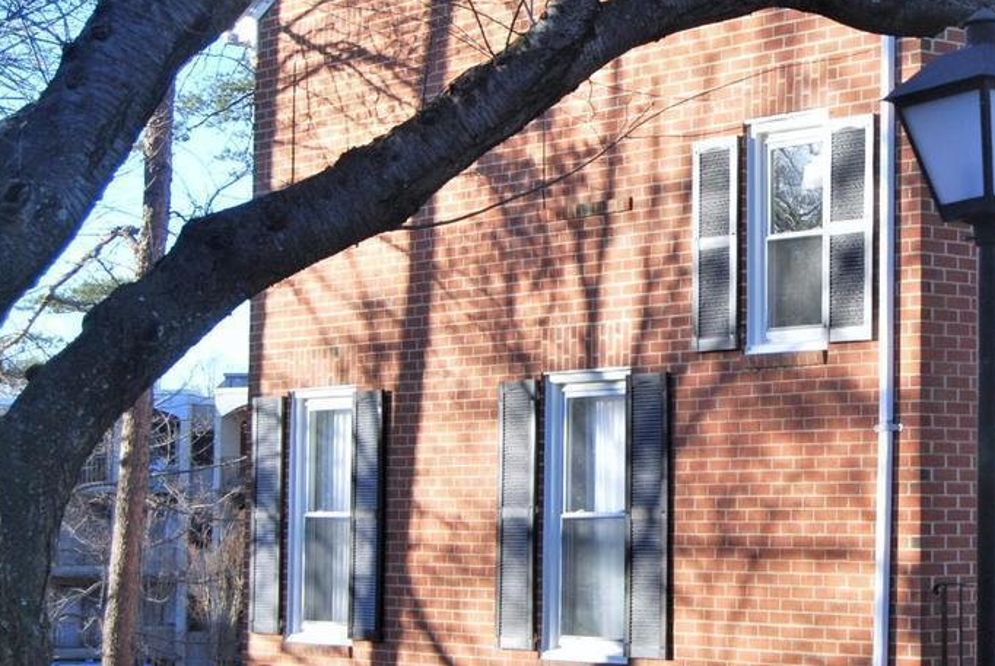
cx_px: 900
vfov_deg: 14.4
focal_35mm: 95
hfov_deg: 21.0
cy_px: 286
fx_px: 2630
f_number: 5.6
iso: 125
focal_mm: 30
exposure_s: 1/125
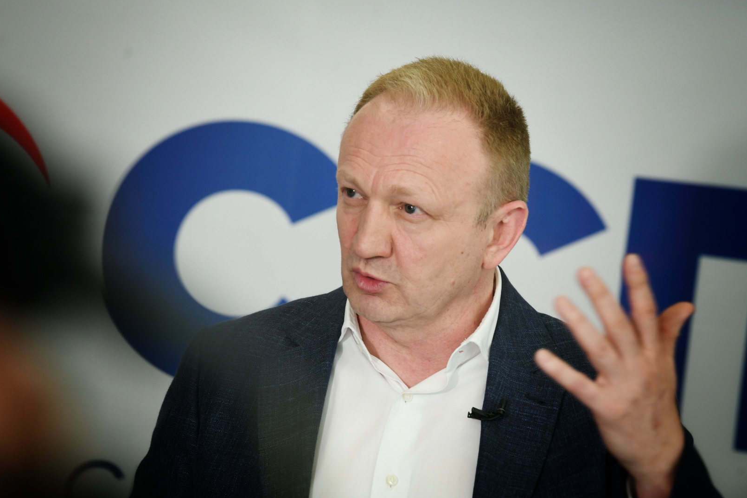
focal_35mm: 171
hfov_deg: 12.0
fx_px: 3548
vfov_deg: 8.0
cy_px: 249
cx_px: 372
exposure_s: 1/125
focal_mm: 170
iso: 1250
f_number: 5.6
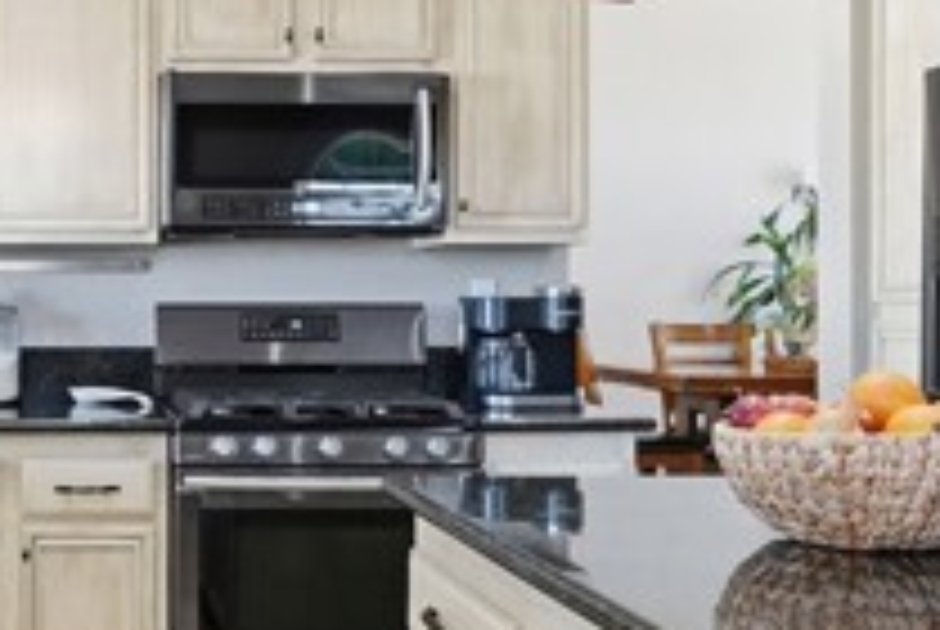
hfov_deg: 33.8
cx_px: 54
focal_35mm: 55
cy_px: 290
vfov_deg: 24.7
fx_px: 1438
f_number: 5
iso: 1000
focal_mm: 18
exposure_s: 1/15
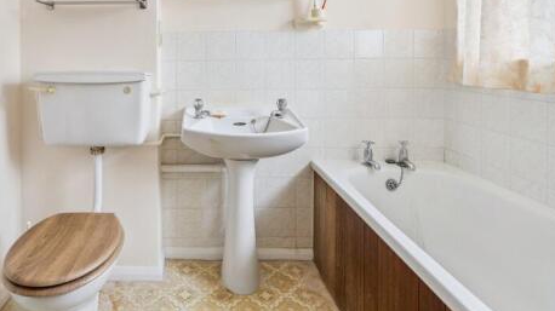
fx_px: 353
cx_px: 201
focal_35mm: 24
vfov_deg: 44.9
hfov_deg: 74.7
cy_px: 56
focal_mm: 16
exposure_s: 1/20
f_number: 5.6
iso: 500
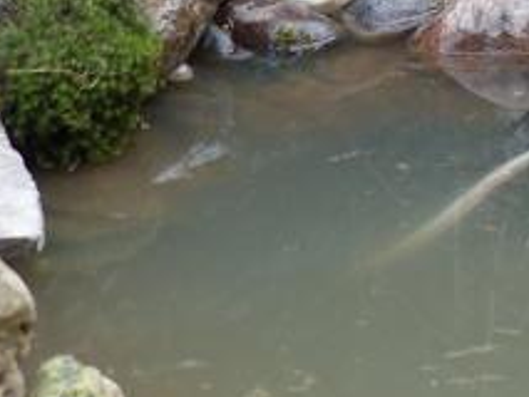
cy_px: -57
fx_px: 3960
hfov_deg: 7.6
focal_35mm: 259
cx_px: 494
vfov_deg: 5.7
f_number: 2.8
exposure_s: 1/100
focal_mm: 12.5
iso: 100
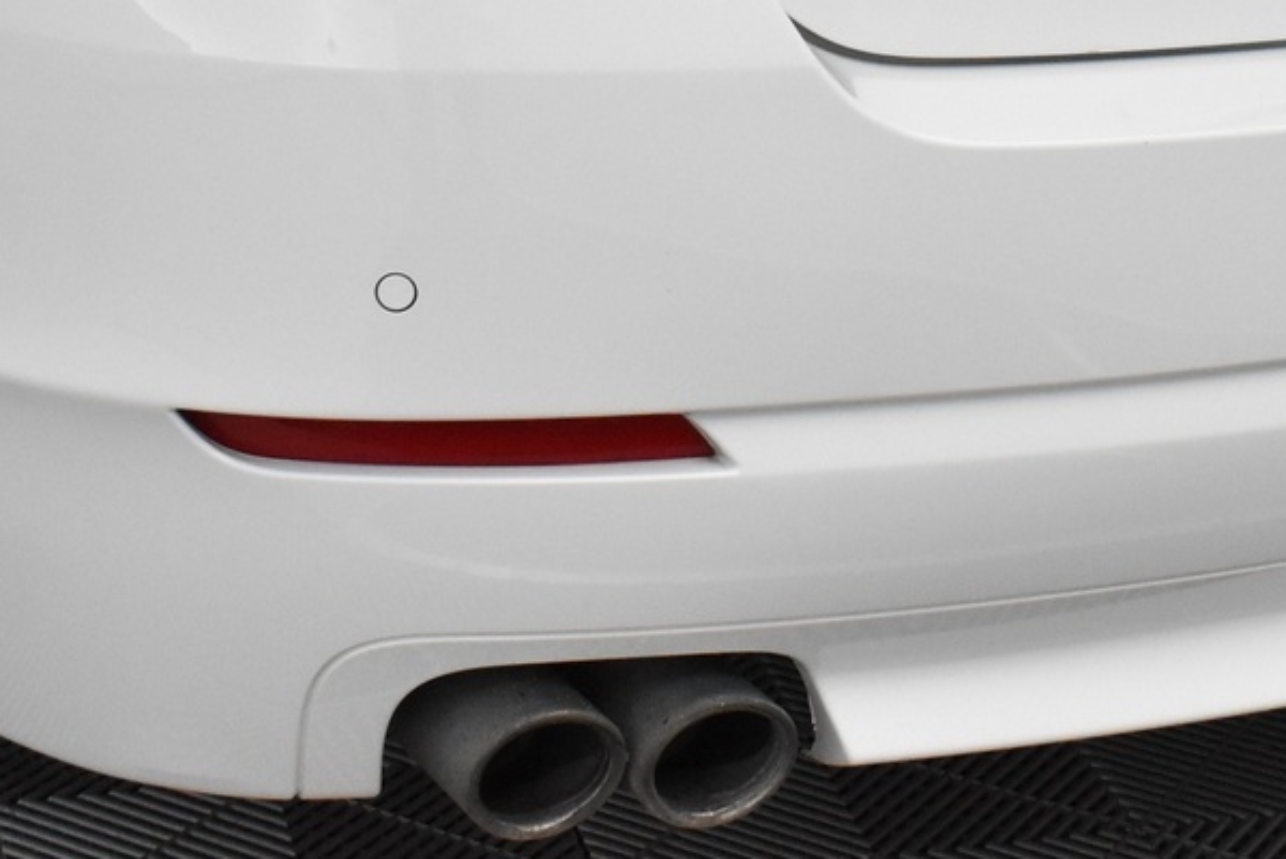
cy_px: -172
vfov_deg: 13.2
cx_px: 922
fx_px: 3622
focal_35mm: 101
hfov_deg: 20.0
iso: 3200
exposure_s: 1/125
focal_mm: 25
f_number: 5.6
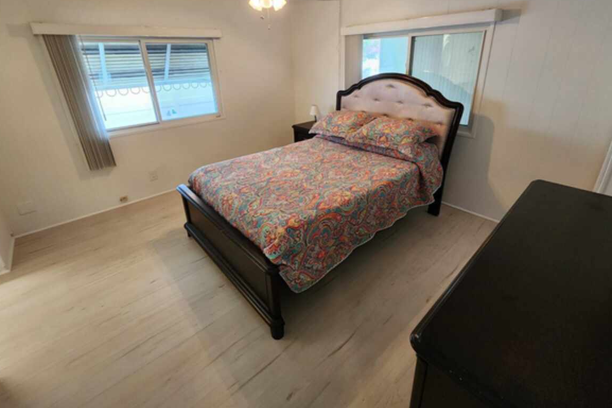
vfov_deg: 76.4
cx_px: 315
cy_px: 162
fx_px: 255
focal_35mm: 15
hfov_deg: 100.4
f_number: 2.2
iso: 320
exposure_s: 1/60
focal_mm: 2.2
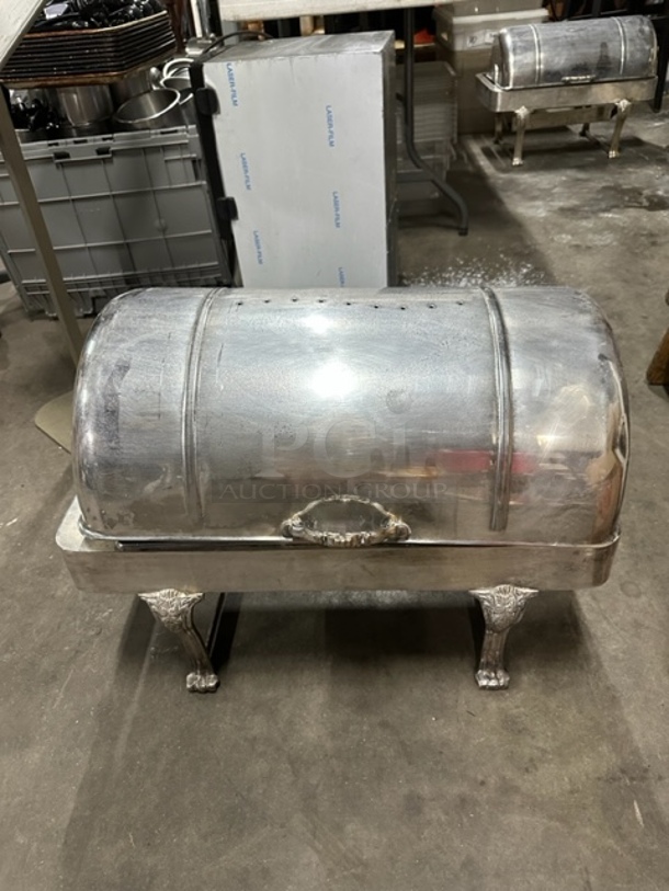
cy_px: 446
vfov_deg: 71.6
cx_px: 334
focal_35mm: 24
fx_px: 618
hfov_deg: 56.8
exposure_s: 1/60
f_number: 1.78
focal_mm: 6.86
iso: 400
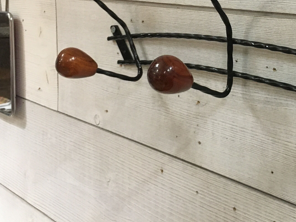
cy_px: 36
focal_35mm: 55
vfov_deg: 25.9
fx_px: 470
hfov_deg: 33.3
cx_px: 260
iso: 200
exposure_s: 1/25
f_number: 2.2
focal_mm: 4.15
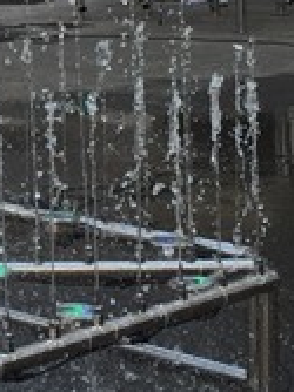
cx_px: -261
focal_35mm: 162
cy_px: -81
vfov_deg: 11.9
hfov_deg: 8.7
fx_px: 1837
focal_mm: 4.15
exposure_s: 1/648
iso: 32
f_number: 2.2
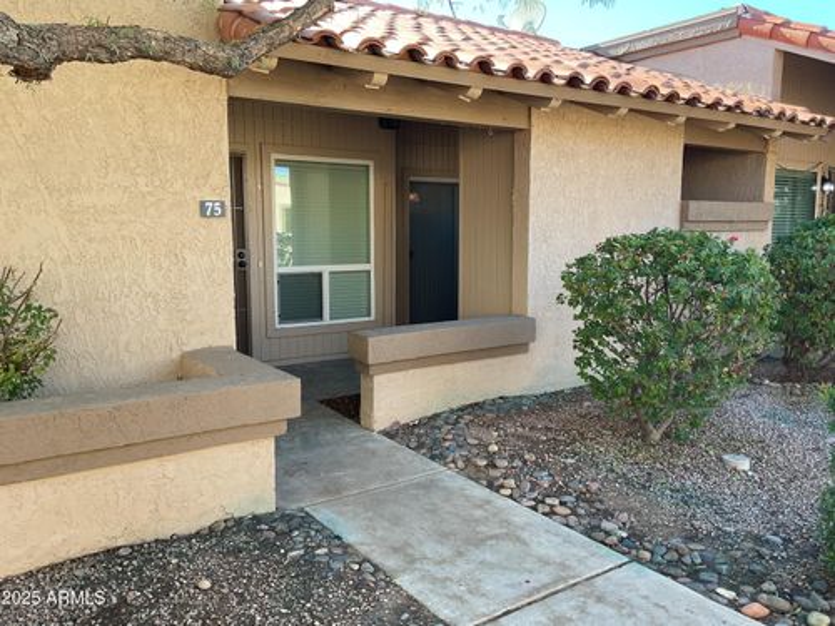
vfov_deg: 48.2
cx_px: 418
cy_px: 313
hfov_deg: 61.7
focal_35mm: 29
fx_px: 700
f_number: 1.8
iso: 16
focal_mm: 3
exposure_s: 1/129
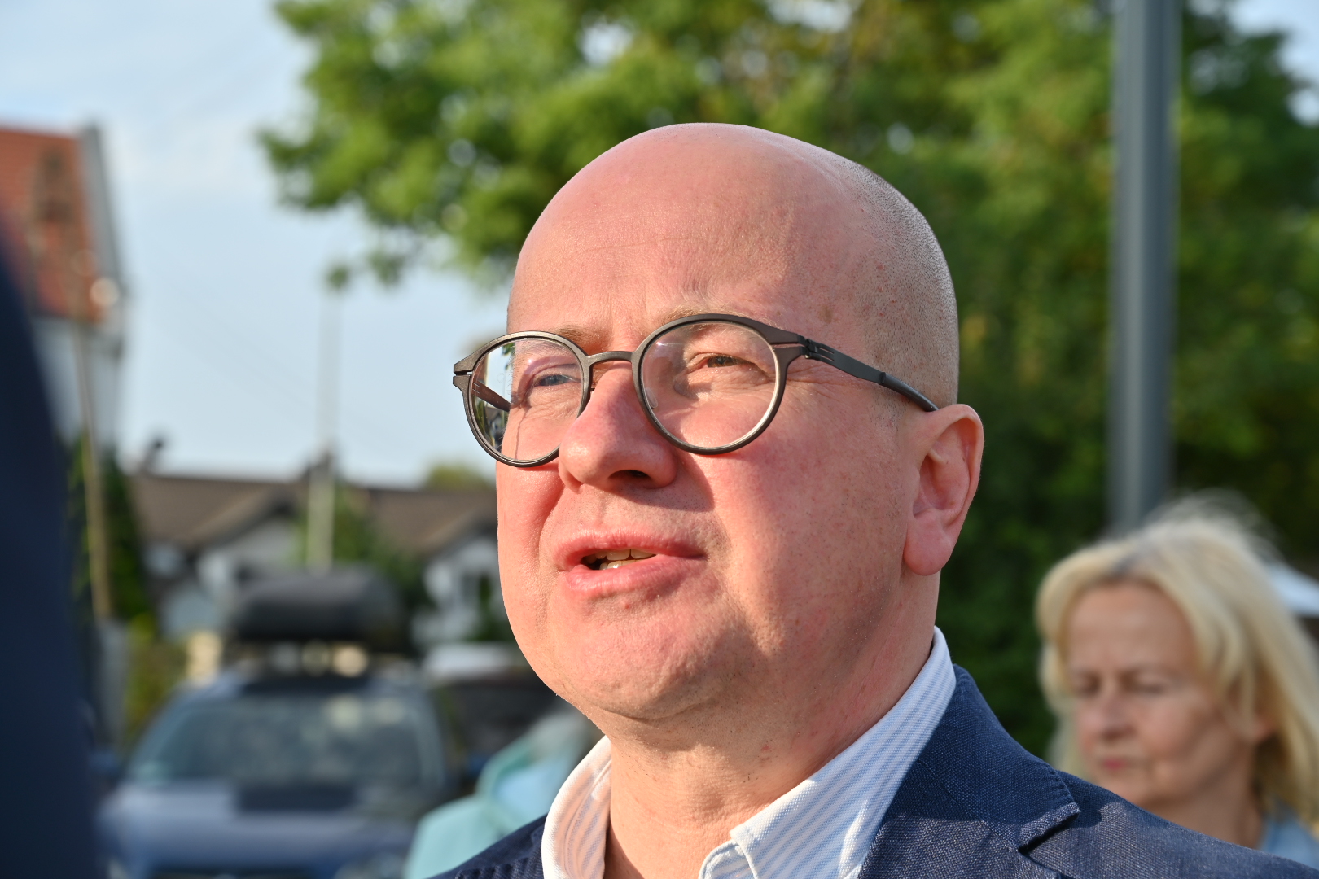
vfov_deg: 19.5
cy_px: 440
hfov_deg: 28.8
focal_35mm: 70
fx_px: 2565
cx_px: 660
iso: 100
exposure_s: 1/250
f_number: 7.1
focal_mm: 70
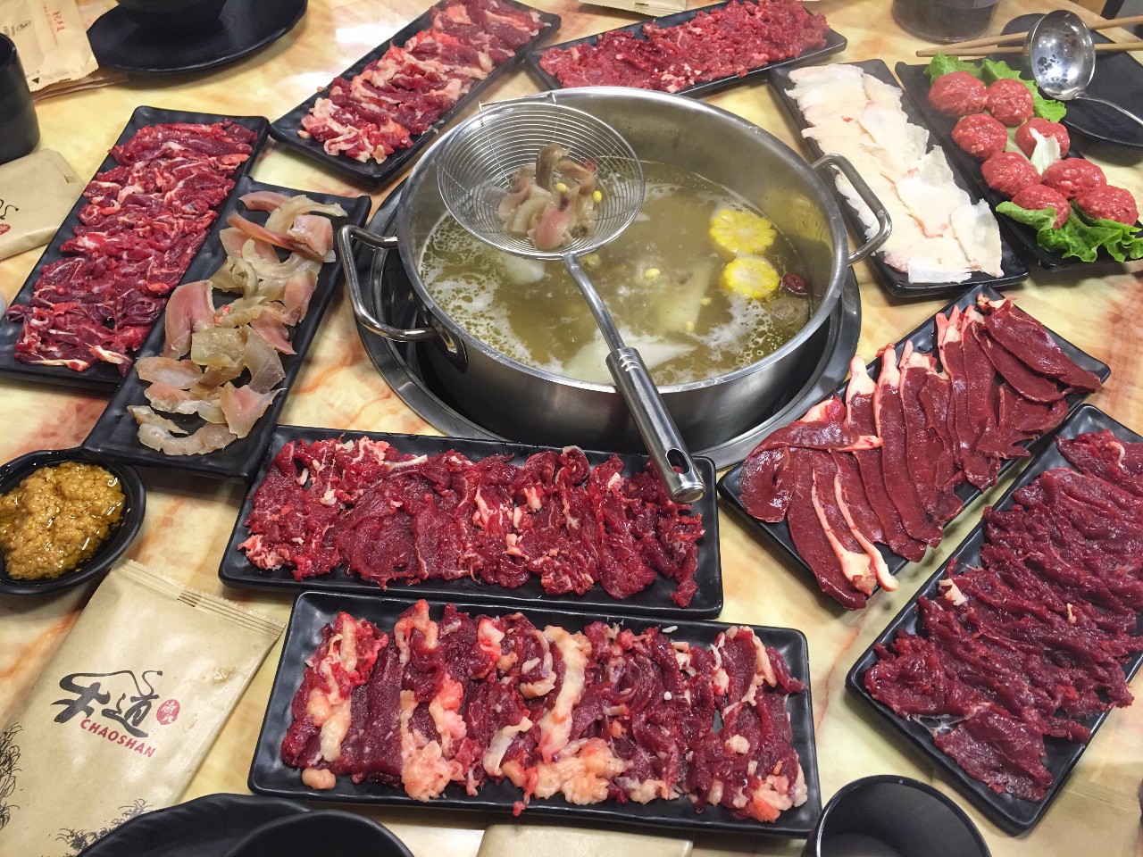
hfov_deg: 61.7
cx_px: 572
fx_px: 958
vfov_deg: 48.2
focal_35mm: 29
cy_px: 428
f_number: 2.2
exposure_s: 1/17
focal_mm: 4.15
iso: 64
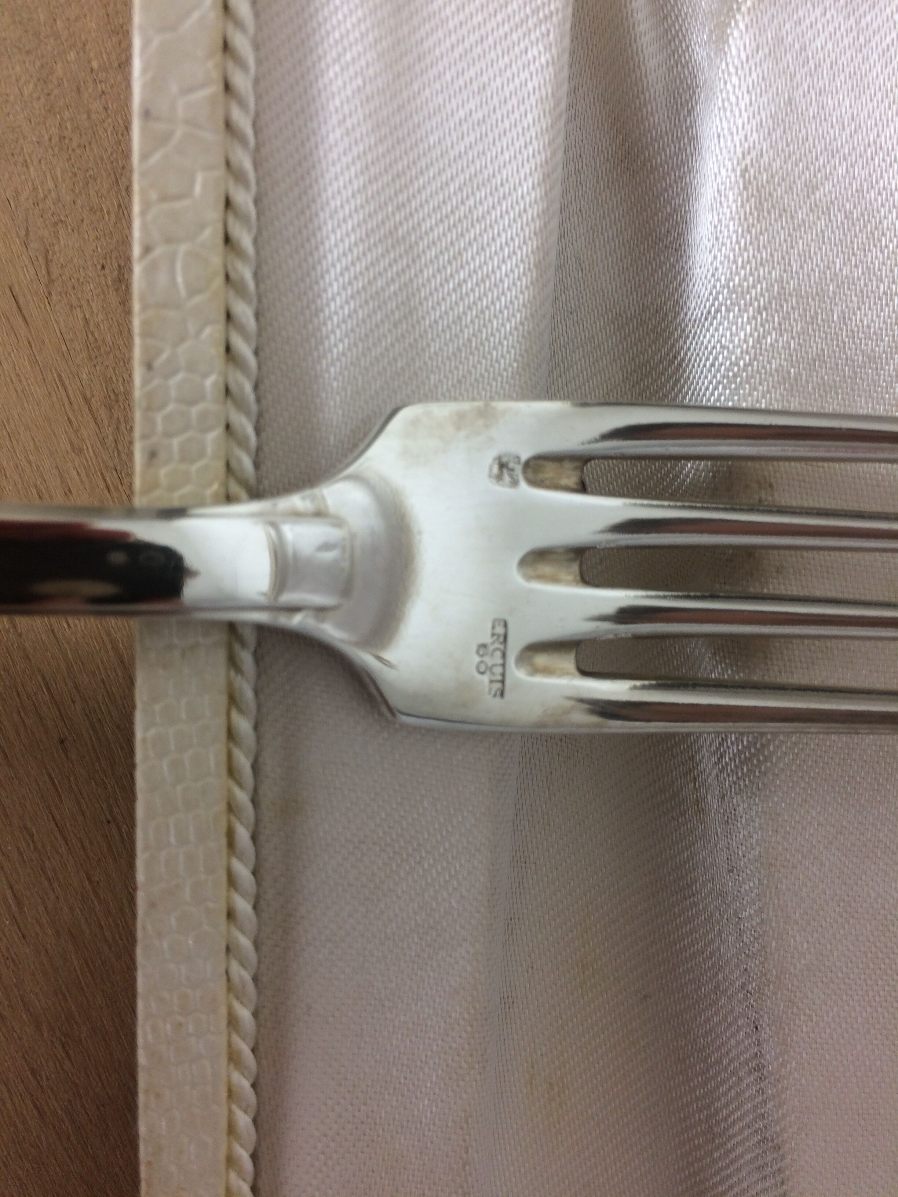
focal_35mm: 29
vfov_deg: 61.7
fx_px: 1003
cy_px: 598
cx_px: 449
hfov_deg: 48.2
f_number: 2.2
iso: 50
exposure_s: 1/50
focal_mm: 4.15
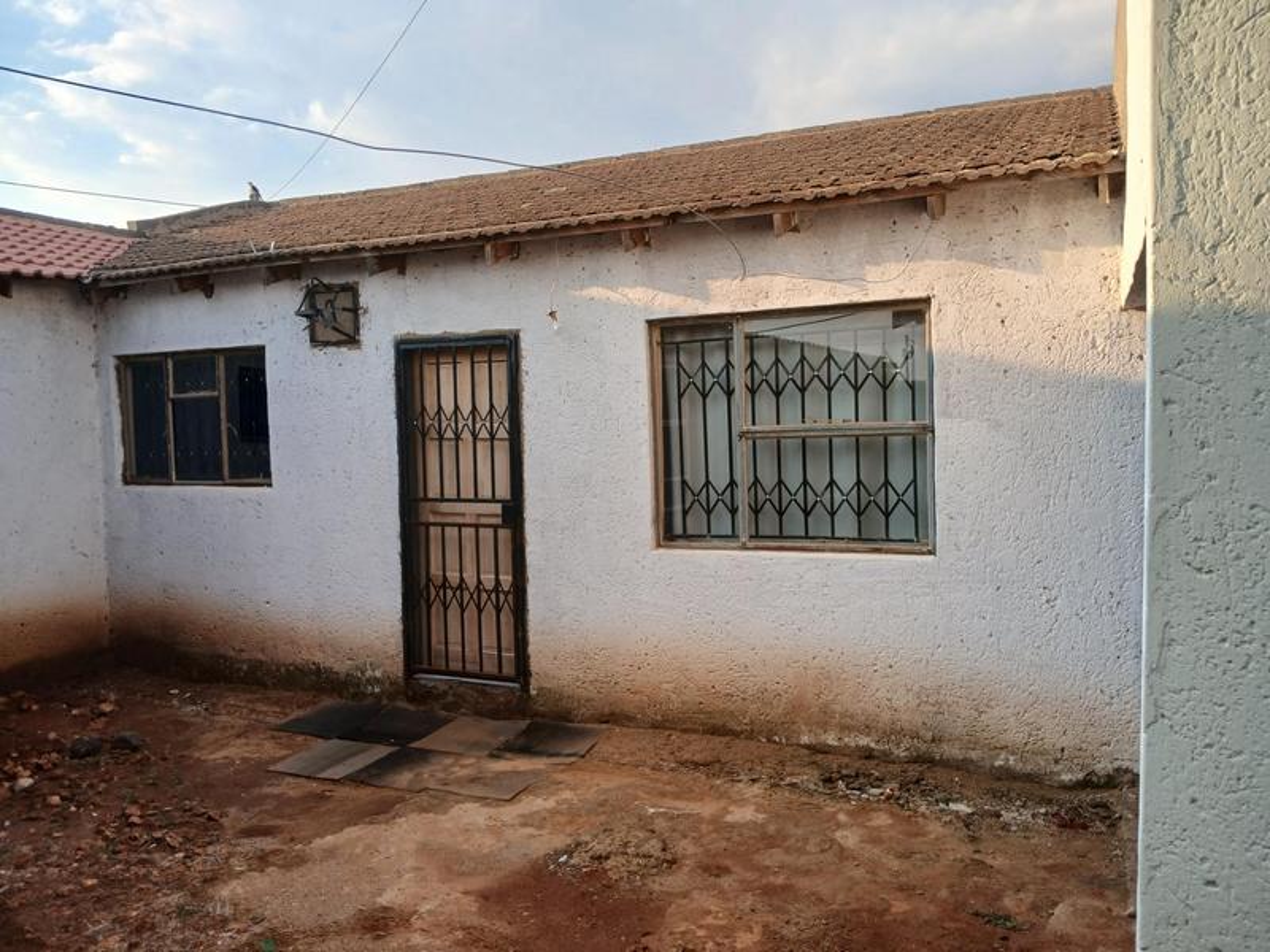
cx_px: 635
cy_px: 476
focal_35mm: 26
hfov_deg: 67.3
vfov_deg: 53.1
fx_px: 954
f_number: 1.8
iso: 20
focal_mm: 3.98
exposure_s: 1/236
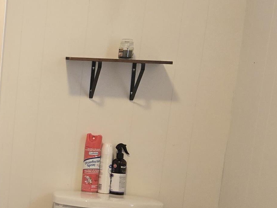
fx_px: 616
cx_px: -84
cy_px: 164
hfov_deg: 22.6
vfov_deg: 19.0
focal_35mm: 77
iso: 1000
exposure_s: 1/120
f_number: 1.8
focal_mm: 5.4
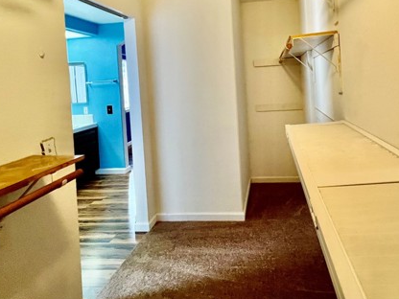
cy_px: 81
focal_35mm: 20
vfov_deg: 62.8
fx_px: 231
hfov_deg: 80.3
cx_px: 248
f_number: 1.8
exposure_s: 1/60
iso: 320
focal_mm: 1.57
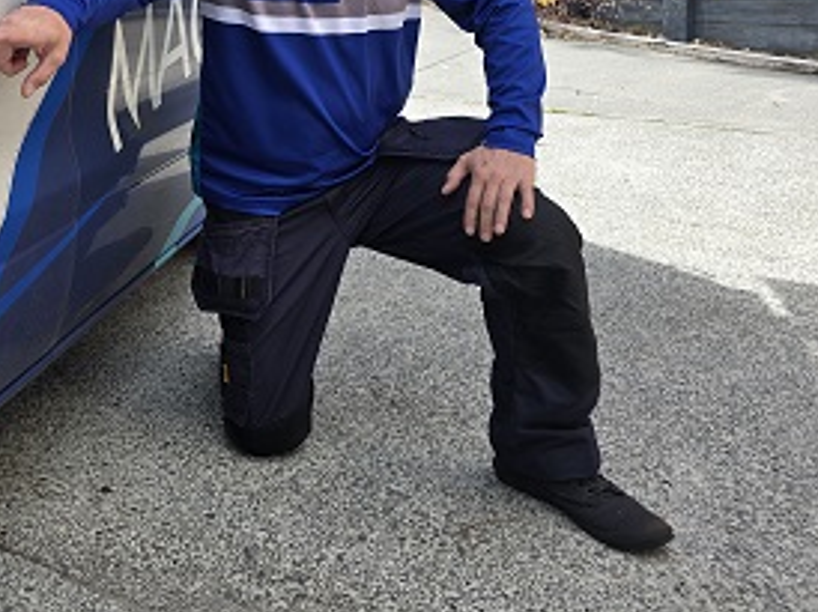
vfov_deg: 32.9
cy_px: 82
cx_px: 99
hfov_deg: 41.6
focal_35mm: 42
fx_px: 992
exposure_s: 1/252
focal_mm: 6.3
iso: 12
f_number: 1.7
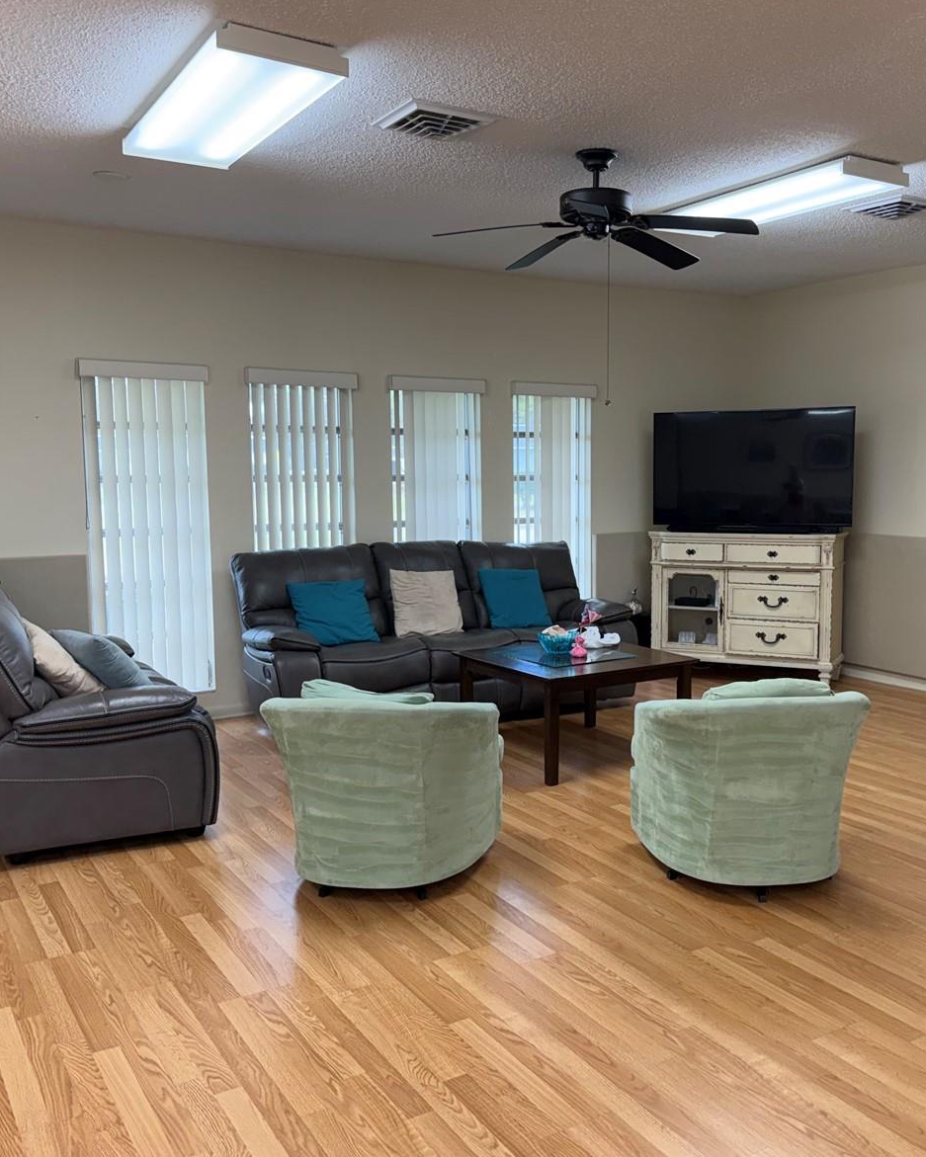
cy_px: 580
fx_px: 1096
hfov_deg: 45.5
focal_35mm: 32
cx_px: 559
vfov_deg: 55.7
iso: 160
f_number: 1.78
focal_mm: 6.76
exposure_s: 1/120
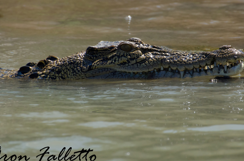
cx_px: 153
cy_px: 56
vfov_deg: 2.4
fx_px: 3809
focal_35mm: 563
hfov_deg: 3.7
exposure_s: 1/1600
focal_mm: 270
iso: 1100
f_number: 8
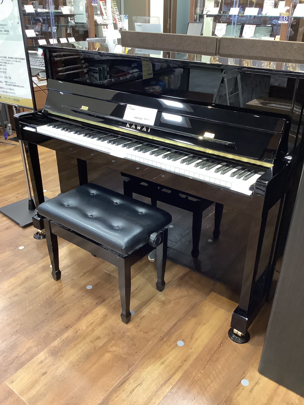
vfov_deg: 58.4
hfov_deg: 45.4
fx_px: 363
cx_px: 152
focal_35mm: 31
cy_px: 202
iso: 320
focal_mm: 3.3
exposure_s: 1/60
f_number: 2.4
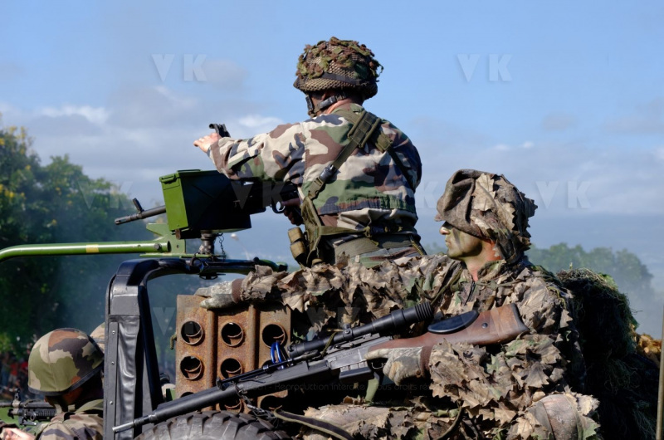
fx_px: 1933
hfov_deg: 19.5
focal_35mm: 105
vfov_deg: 13.0
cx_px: 332
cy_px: 220
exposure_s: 1/500
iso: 200
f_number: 8
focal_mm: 70
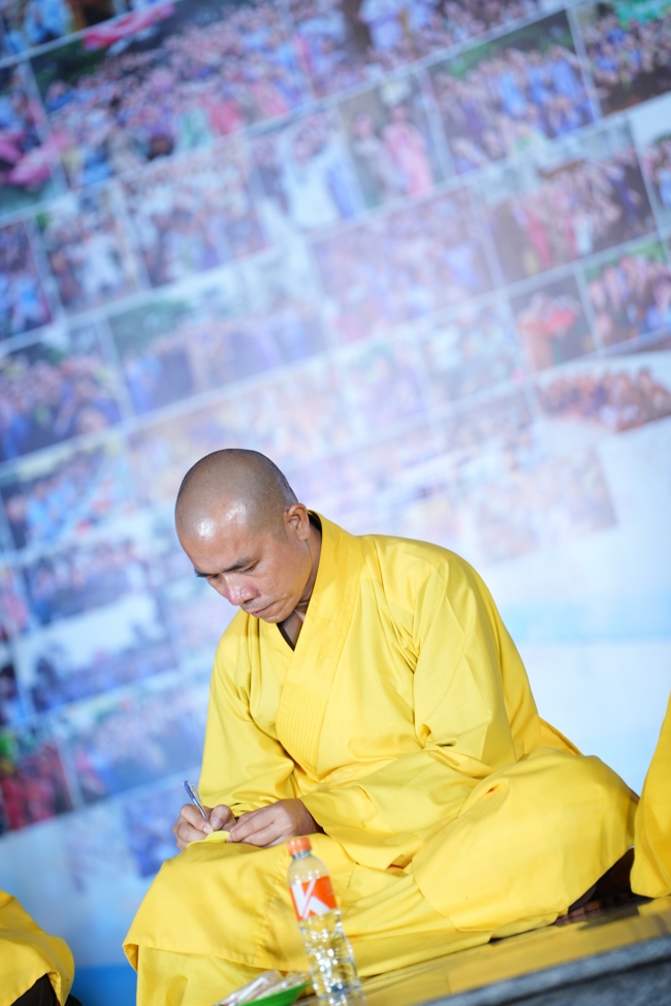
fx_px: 4193
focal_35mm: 150
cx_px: 336
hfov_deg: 9.1
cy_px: 503
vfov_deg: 13.7
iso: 400
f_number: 2.8
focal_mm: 150
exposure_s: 1/80
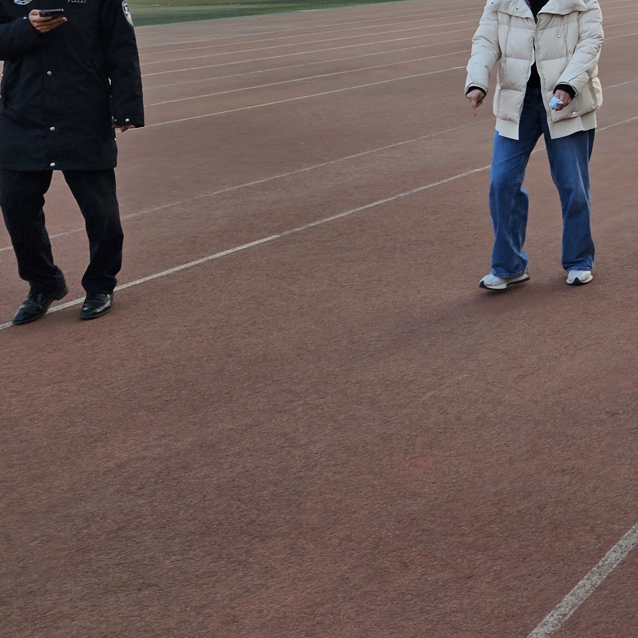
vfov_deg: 26.0
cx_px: 891
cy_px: 56
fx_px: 1335
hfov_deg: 23.0
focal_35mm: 64
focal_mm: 6.3
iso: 10
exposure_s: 1/217
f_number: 1.7
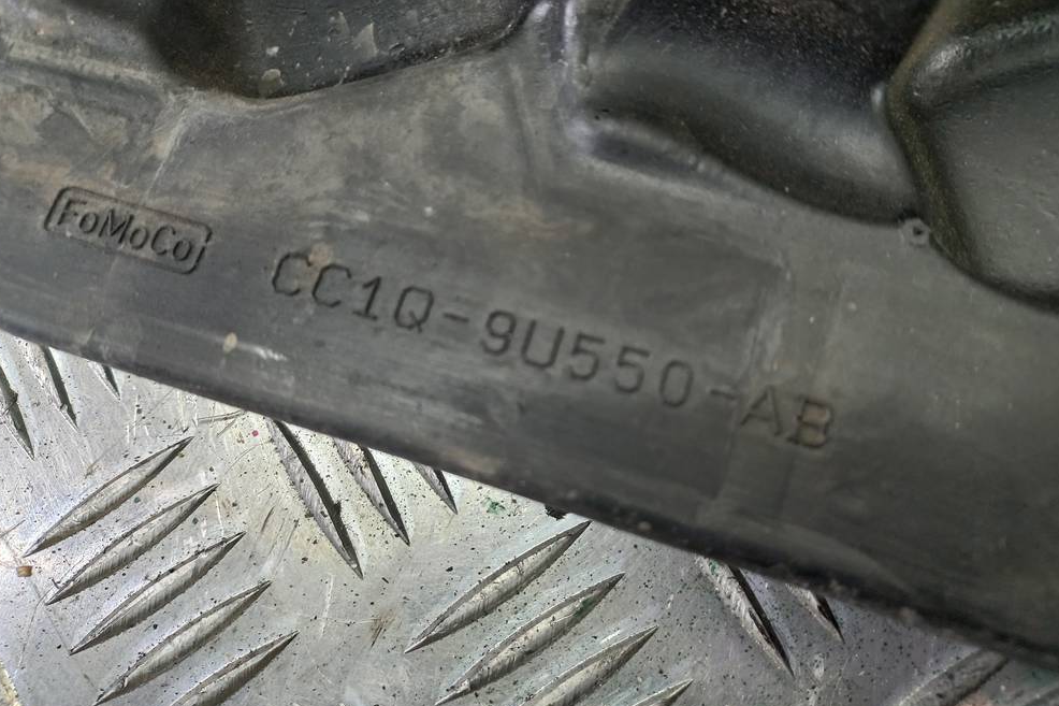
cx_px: 534
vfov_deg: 47.8
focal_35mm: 27
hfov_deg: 67.4
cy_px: 308
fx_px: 794
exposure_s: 1/50
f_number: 1.8
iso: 160
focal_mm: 4.6
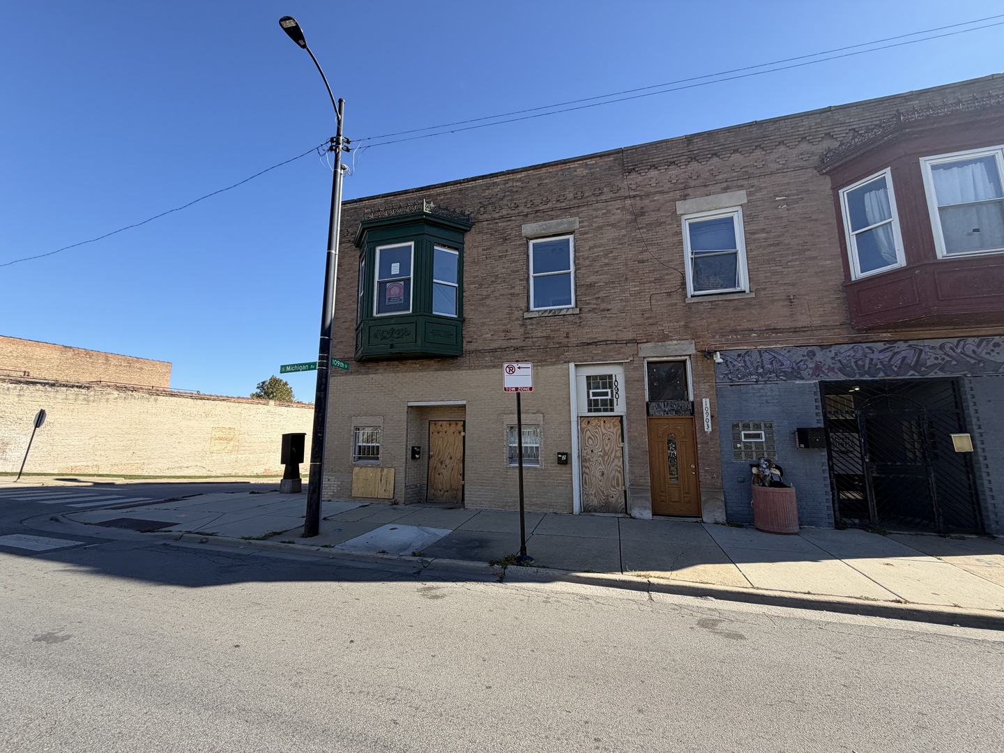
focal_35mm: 14
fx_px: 406
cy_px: 376
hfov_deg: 102.1
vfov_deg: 85.7
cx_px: 502
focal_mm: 2.22
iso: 40
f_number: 2.2
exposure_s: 1/770
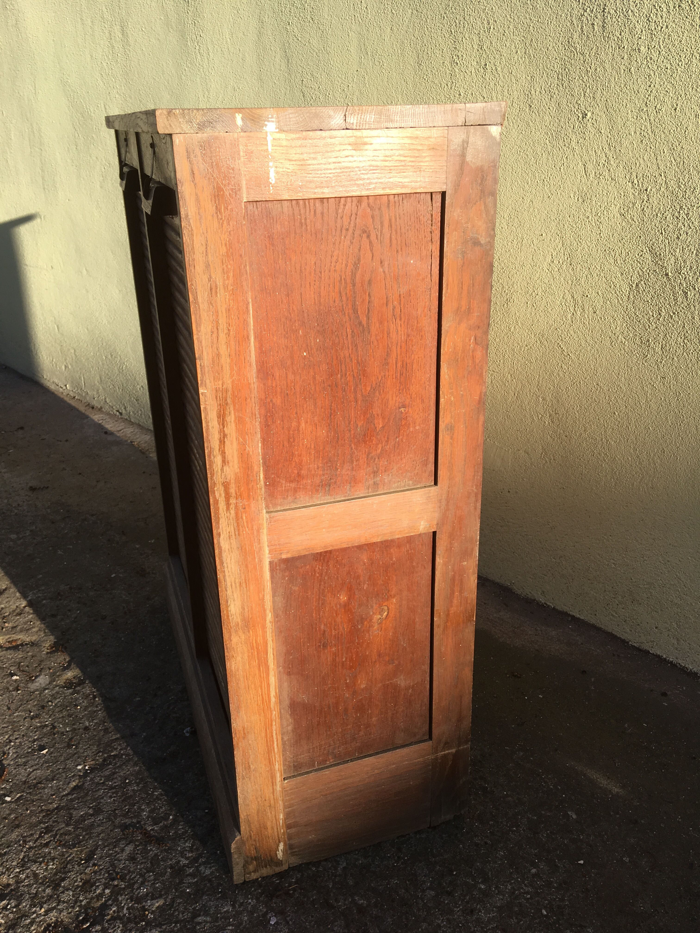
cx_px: 350
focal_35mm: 29
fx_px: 782
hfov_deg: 48.2
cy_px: 466
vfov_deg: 61.7
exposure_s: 1/484
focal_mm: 4.15
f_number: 2.2
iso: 25
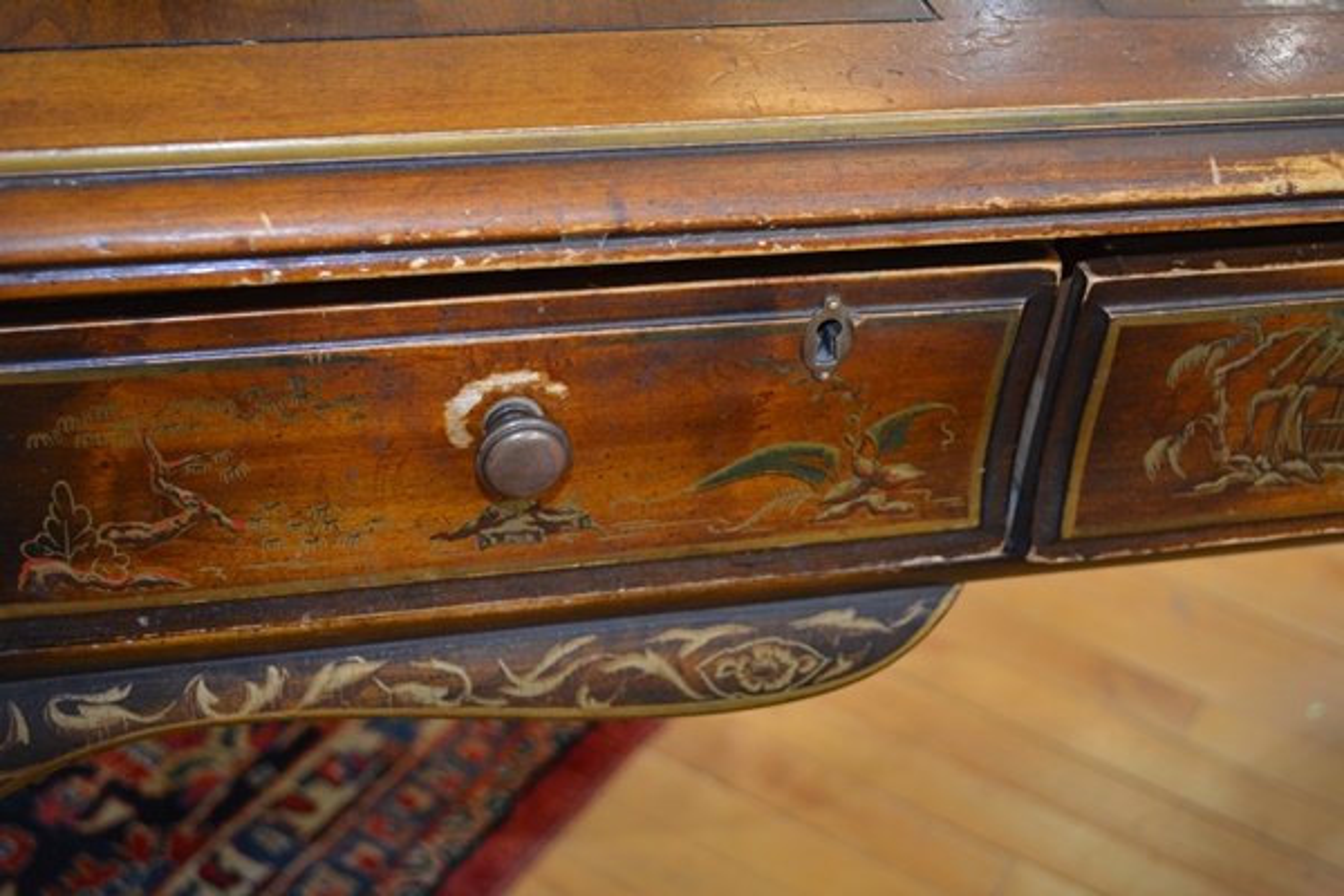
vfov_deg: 28.1
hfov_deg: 41.1
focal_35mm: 48
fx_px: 1792
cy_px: 448
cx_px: 672
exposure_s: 1/60
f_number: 4.8
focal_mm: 32
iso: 720
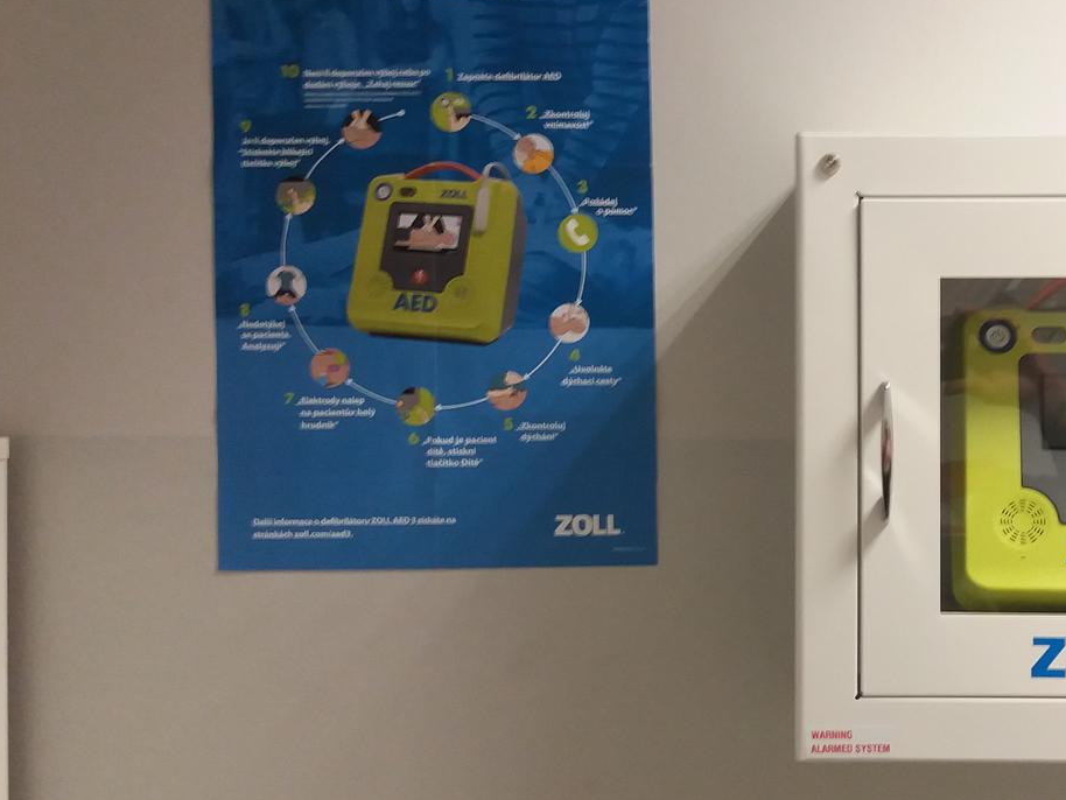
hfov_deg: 37.3
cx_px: 871
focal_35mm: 49
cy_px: 393
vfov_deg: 29.7
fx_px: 1509
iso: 160
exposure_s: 1/20
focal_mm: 3.7
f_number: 1.9
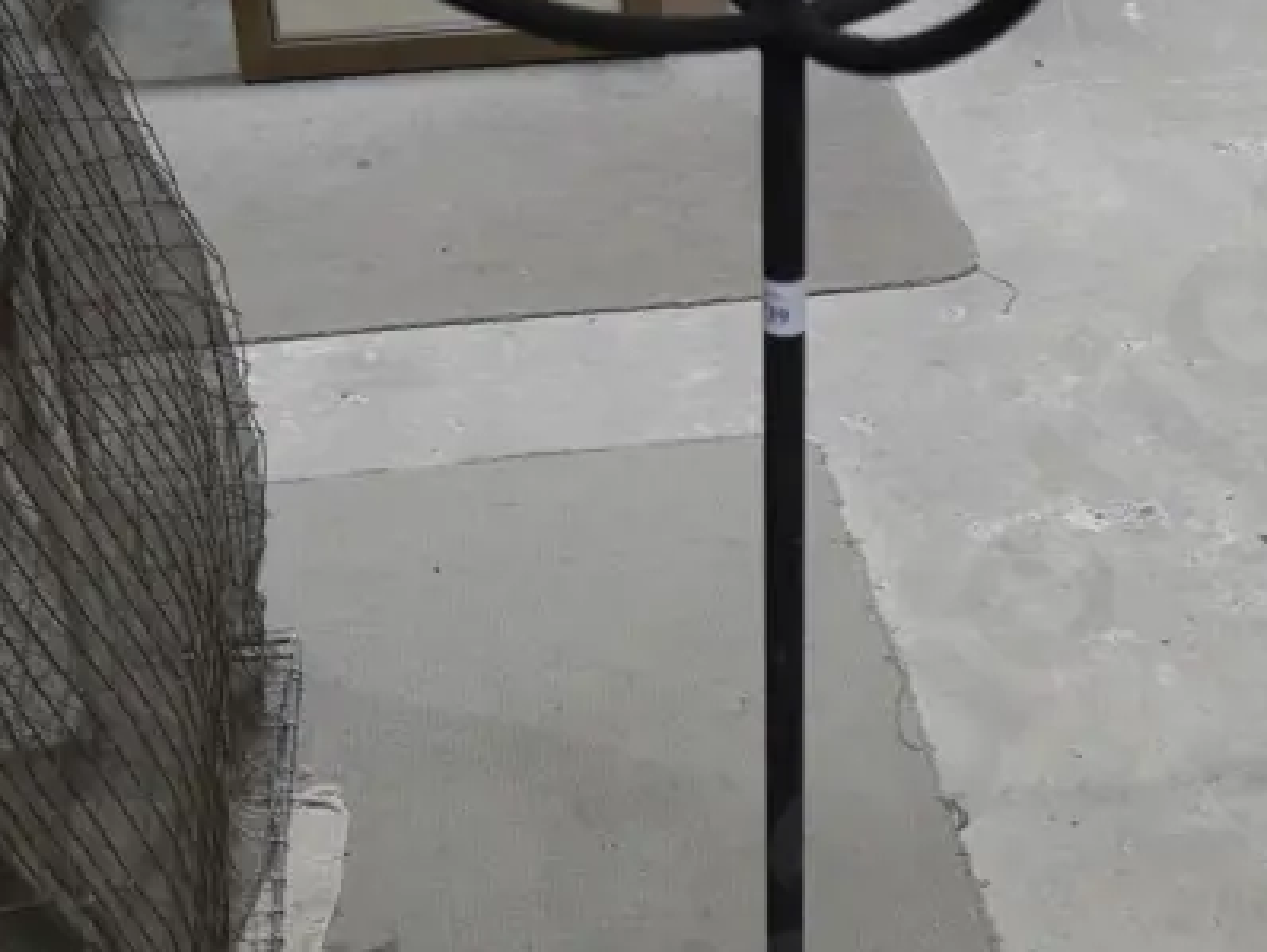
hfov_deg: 26.7
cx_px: 957
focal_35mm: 72
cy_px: 700
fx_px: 2637
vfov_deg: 20.3
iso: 250
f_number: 3.5
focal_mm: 14
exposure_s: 1/60
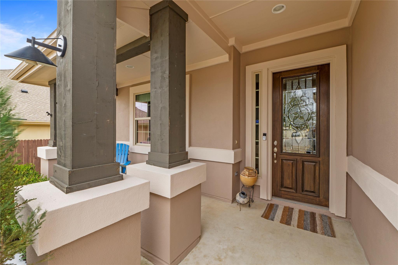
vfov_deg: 77.3
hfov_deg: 100.4
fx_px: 166
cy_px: 132
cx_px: 199
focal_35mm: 15
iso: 250
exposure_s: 1/4
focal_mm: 10
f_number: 11
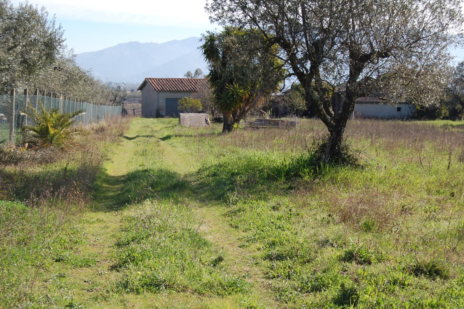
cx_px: 232
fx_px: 773
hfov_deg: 33.4
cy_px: 154
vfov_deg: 22.6
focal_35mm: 60
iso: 200
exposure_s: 1/250
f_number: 8
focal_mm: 40
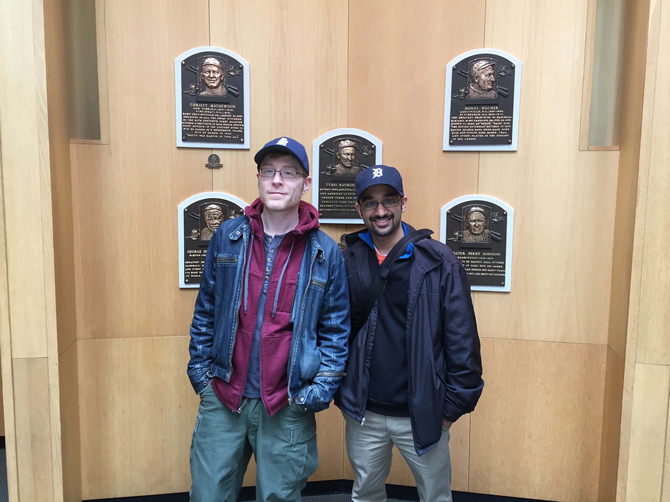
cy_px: 251
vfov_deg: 48.2
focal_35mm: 29
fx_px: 561
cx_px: 335
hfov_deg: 61.7
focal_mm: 4.15
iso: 40
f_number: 2.2
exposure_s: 1/30
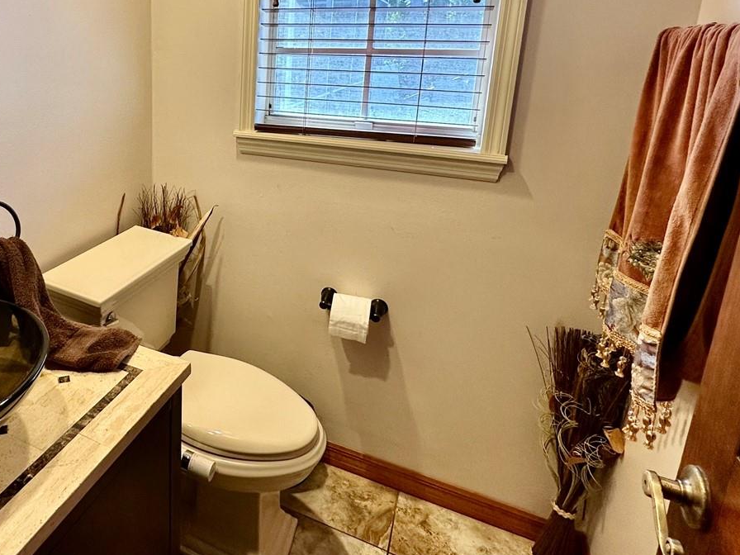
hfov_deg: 65.2
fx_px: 534
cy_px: 163
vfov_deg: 53.2
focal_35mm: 25
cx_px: 186
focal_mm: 2.22
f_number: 2.2
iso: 100
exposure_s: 1/120
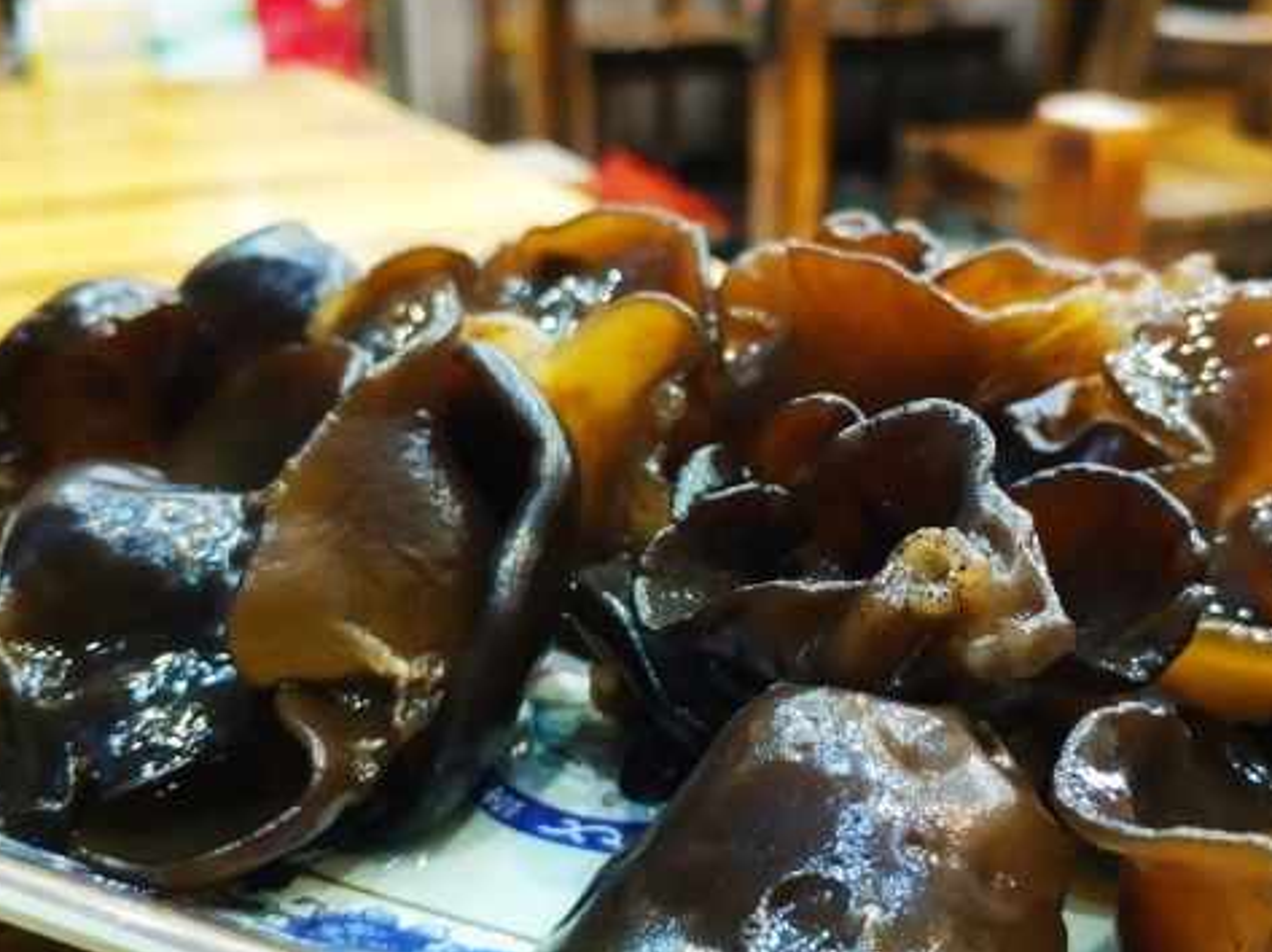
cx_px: 769
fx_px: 1469
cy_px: 457
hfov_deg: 46.5
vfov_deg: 35.9
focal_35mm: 40
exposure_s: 1/12
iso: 1231
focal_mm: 3.82
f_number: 1.8
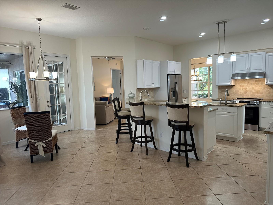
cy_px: 102
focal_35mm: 24
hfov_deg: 71.6
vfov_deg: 56.8
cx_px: 136
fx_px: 189
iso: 160
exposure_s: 1/120
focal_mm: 6.86
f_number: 1.78
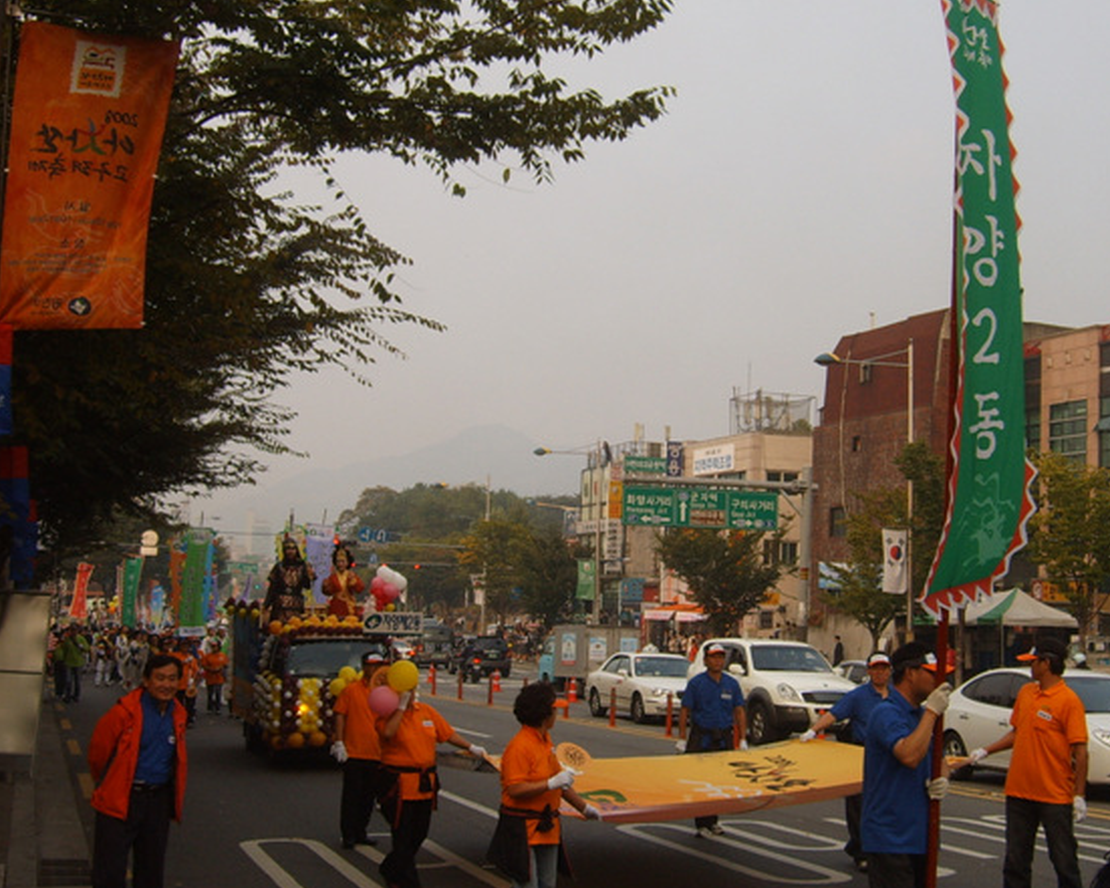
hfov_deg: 36.6
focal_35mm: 51
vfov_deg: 29.7
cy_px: 451
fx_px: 1676
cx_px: 606
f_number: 6.4
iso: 50
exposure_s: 1/125
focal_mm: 7.5
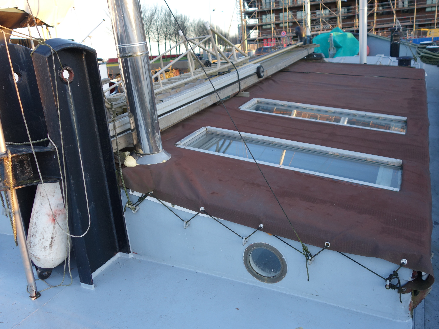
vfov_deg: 49.7
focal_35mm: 28
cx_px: 220
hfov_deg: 63.4
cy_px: 164
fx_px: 355
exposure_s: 1/80
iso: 160
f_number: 2.8
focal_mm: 10.4
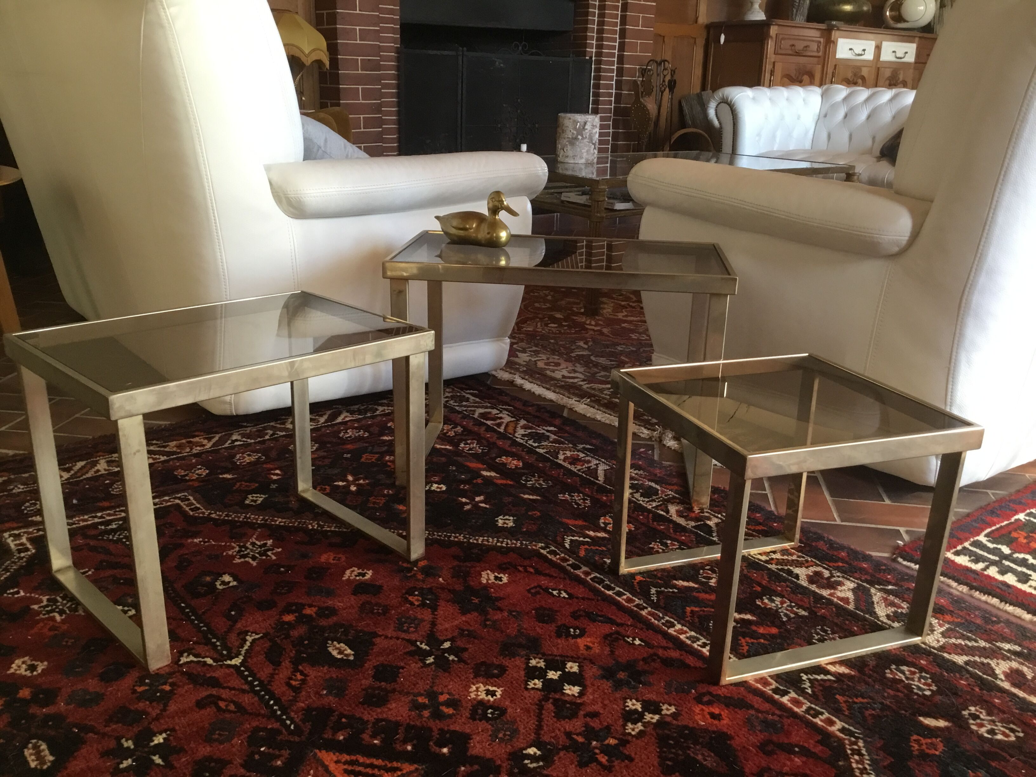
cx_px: 518
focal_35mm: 31
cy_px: 388
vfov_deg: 45.4
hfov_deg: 58.4
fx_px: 928
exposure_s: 1/33
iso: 125
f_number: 2.4
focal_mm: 3.3
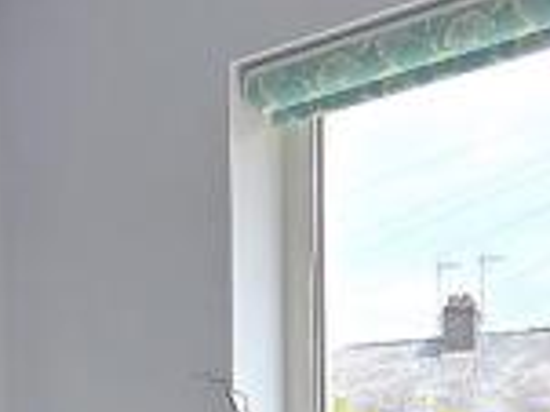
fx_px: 1397
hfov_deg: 20.9
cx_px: -87
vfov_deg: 14.6
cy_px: 747
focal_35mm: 88
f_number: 2.2
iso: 50
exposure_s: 1/435
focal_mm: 2.2
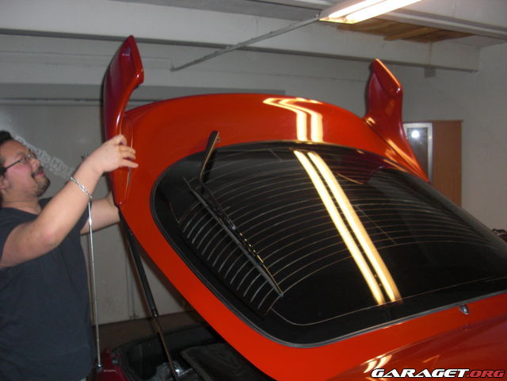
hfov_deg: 51.4
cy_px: 190
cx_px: 254
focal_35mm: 36
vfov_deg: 39.7
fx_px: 527
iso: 200
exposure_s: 1/60
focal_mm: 6.3
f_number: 2.8
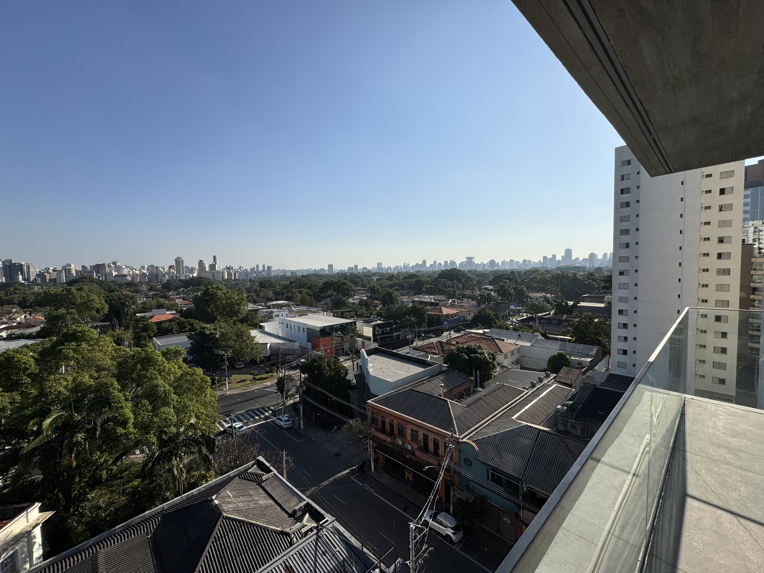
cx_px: 382
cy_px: 286
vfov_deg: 85.7
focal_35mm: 14
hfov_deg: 102.1
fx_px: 309
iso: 50
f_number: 2.2
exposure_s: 1/4132
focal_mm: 2.22
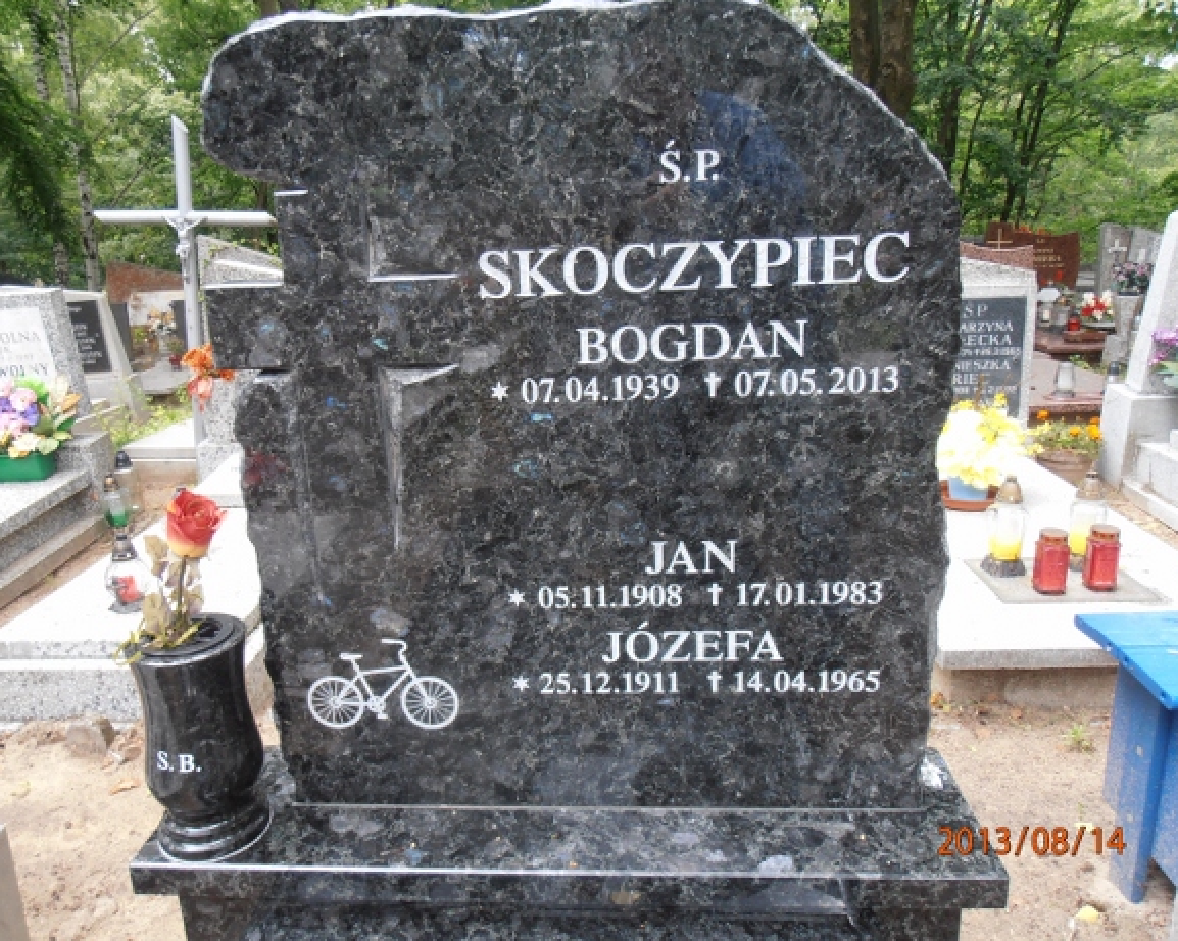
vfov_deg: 54.9
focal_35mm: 26
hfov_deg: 66.0
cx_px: 551
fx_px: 906
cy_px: 455
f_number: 3
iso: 80
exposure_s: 1/30
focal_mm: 4.2
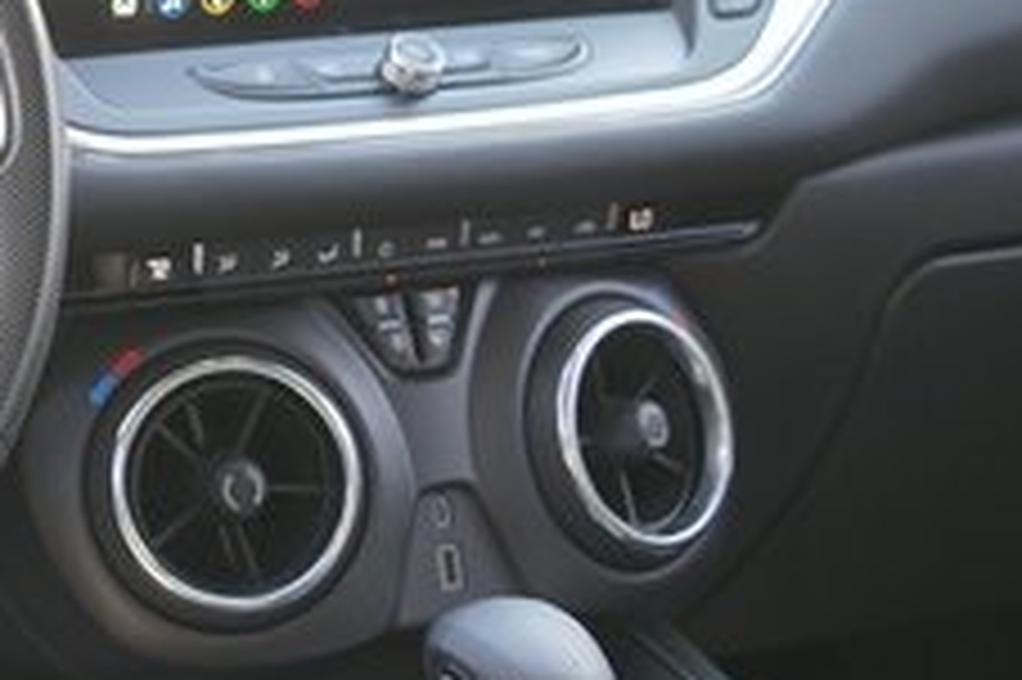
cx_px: -194
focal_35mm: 110
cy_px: 191
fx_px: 3120
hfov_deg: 17.7
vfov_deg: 12.4
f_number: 4
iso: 320
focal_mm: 39
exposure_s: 1/60
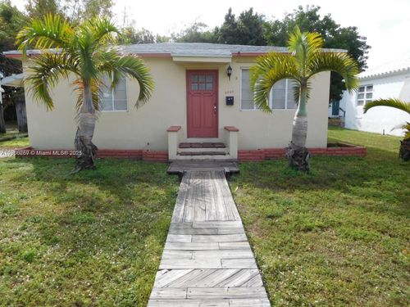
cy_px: 154
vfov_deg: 54.9
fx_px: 296
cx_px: 205
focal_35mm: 25
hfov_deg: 69.4
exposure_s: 1/800
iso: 125
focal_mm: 4.5
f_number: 3.4
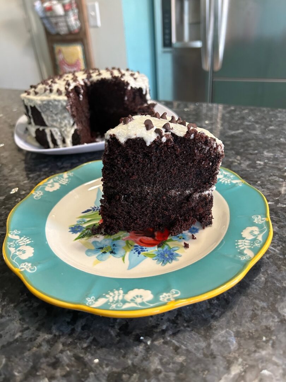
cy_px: 191
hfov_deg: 53.1
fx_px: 286
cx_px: 143
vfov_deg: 67.3
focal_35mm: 26
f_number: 1.5
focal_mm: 5.7
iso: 400
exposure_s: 1/60
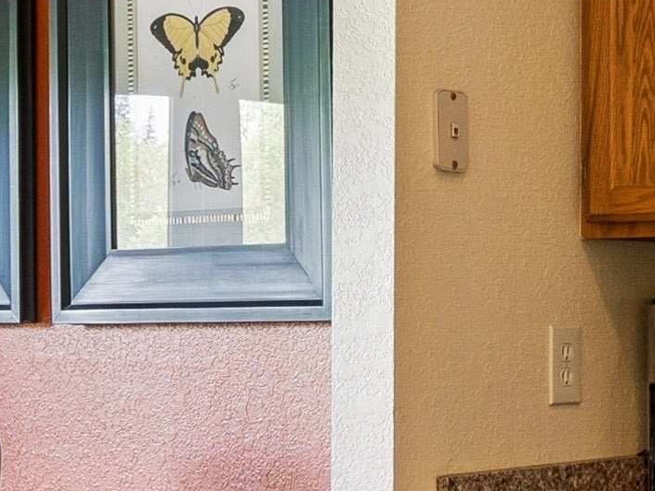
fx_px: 2138
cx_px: 488
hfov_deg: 17.3
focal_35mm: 113
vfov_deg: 13.1
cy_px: 254
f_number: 6.3
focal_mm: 10
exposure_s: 1/4
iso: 100
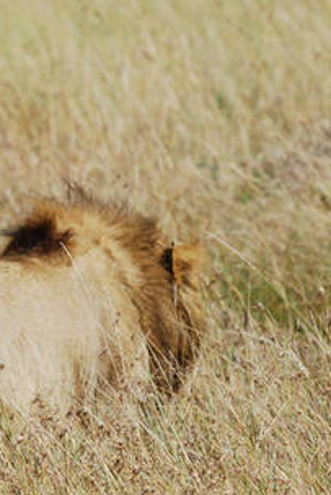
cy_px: 324
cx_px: 15
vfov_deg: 2.3
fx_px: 12384
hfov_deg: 1.5
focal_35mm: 899
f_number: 9
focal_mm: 260
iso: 100
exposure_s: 1/200
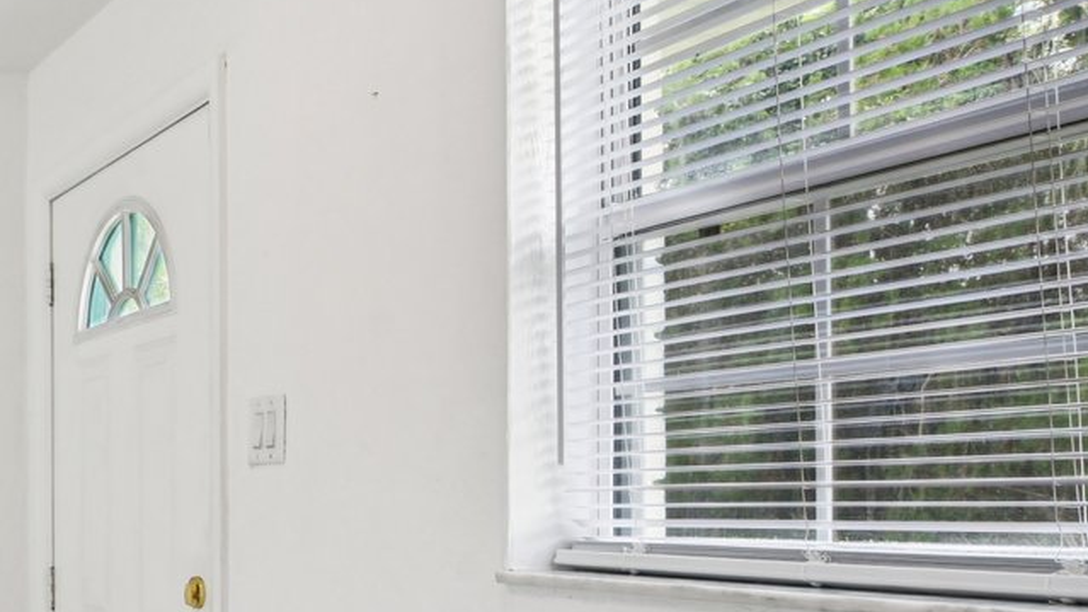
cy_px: 538
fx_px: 1356
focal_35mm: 47
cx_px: -450
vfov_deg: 24.7
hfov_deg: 30.3
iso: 400
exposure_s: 1/60
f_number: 8
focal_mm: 14
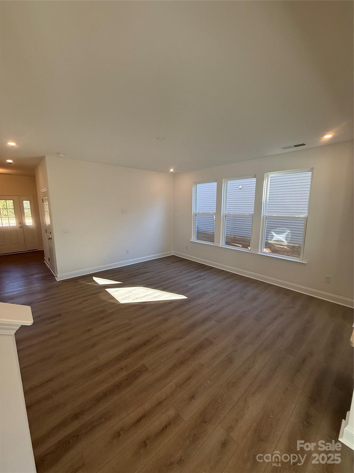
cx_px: 177
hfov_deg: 85.7
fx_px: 191
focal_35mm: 14
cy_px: 236
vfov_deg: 102.1
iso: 64
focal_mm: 2.22
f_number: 2.2
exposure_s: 1/131
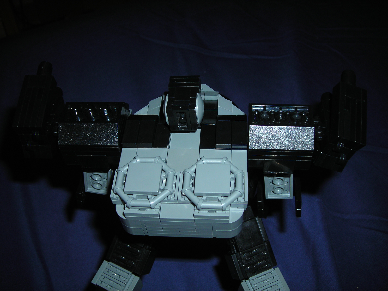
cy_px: 146
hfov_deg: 49.0
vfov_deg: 37.7
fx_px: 426
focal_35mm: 38
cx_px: 194
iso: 50
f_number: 6.4
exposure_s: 1/60.1
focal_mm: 6.3
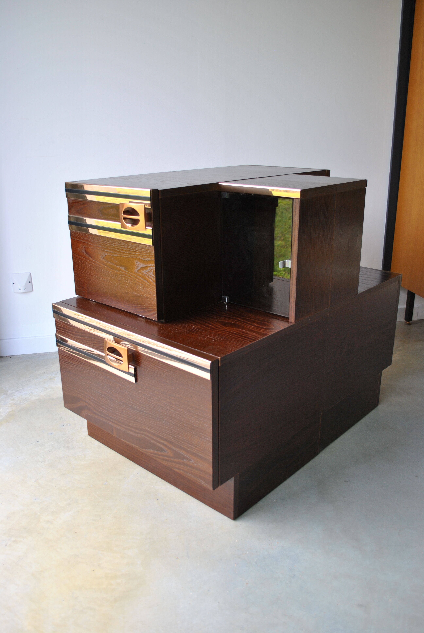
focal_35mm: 30
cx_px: 212
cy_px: 316
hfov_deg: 43.7
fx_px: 528
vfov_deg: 61.9
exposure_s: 1/60
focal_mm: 20
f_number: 4
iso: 200
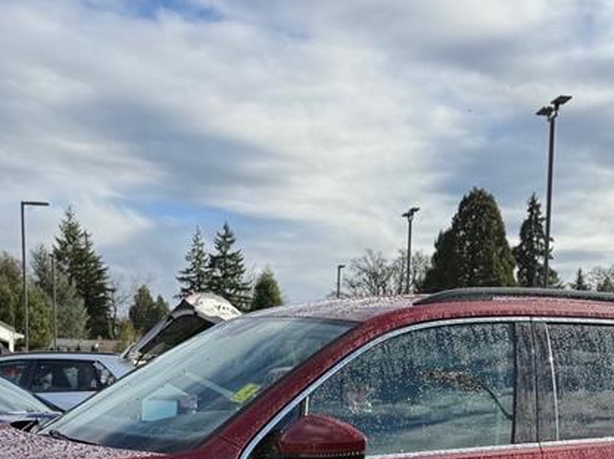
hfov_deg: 32.7
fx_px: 1046
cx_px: 303
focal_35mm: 59
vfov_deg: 23.1
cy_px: 518
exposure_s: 1/3425
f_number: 1.78
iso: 80
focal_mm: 6.76
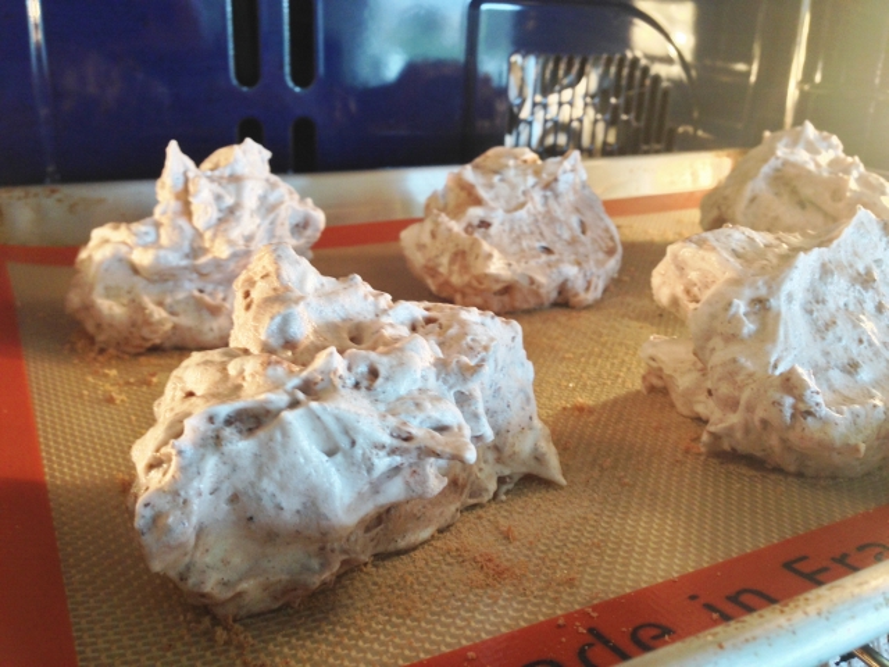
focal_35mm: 33
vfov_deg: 42.9
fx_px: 847
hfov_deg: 55.4
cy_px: 334
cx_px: 444
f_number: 2.4
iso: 50
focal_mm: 4.12
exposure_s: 1/30
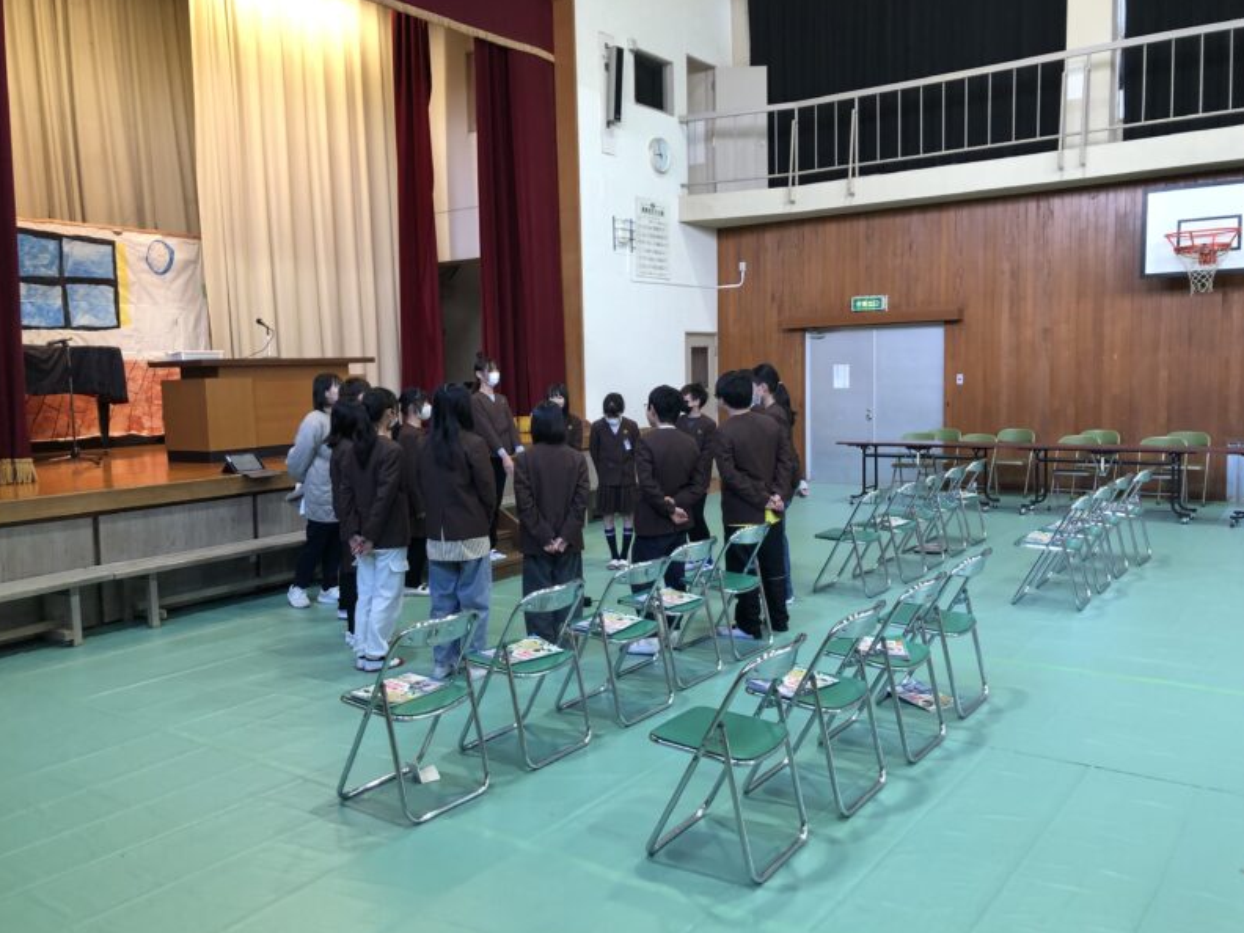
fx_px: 1042
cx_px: 605
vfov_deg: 48.2
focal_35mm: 29
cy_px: 475
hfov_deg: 61.6
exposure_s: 1/30
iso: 40
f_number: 1.8
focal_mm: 3.99
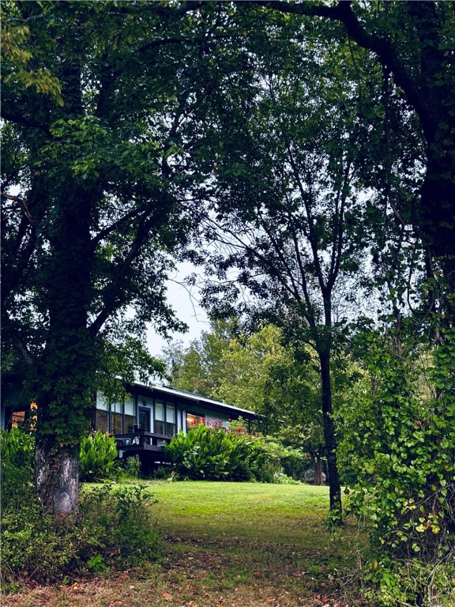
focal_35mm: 52
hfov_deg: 28.0
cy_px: 304
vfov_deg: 36.8
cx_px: 228
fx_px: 911
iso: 125
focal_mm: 5.96
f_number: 1.6
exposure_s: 1/60
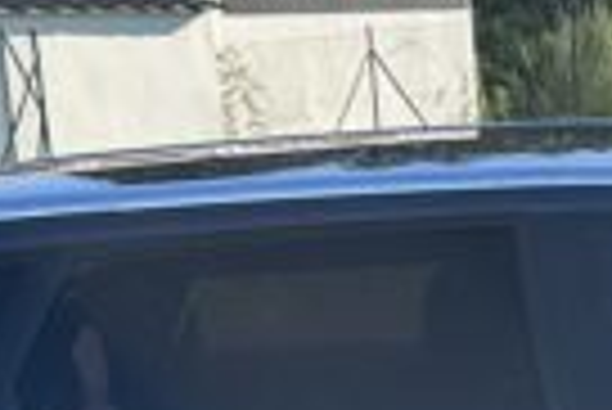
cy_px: 604
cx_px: 756
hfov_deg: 13.5
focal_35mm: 147
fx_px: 2502
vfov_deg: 9.1
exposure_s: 1/1664
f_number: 1.78
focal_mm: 6.86
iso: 80
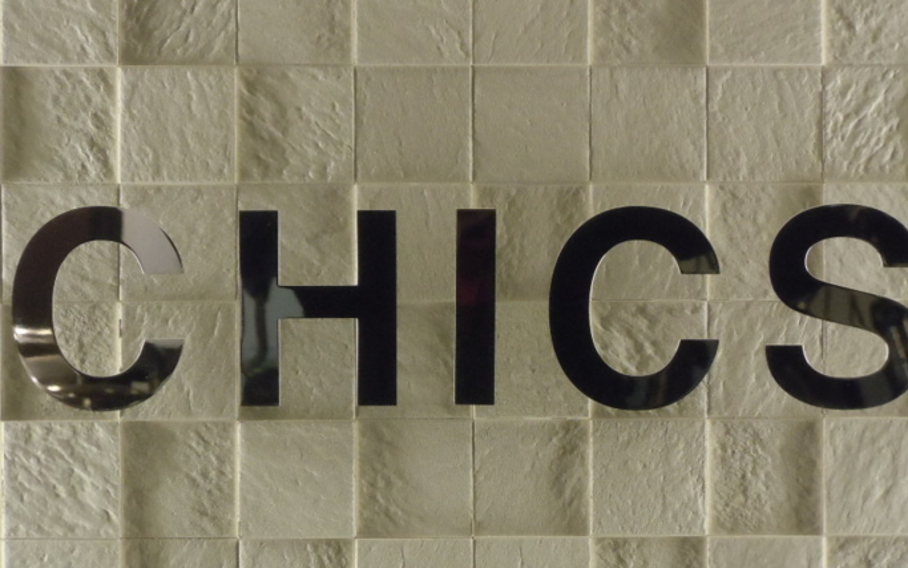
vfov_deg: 7.5
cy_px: 266
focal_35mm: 175
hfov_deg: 12.0
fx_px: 4331
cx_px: 460
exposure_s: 1/25
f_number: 5.5
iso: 800
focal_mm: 25.3
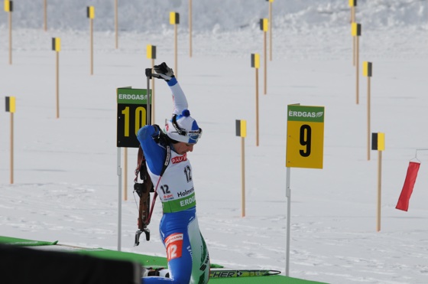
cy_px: 142
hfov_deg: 3.4
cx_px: 214
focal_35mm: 600
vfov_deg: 2.3
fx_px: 7119
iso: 200
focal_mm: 400
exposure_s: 1/500
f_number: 14
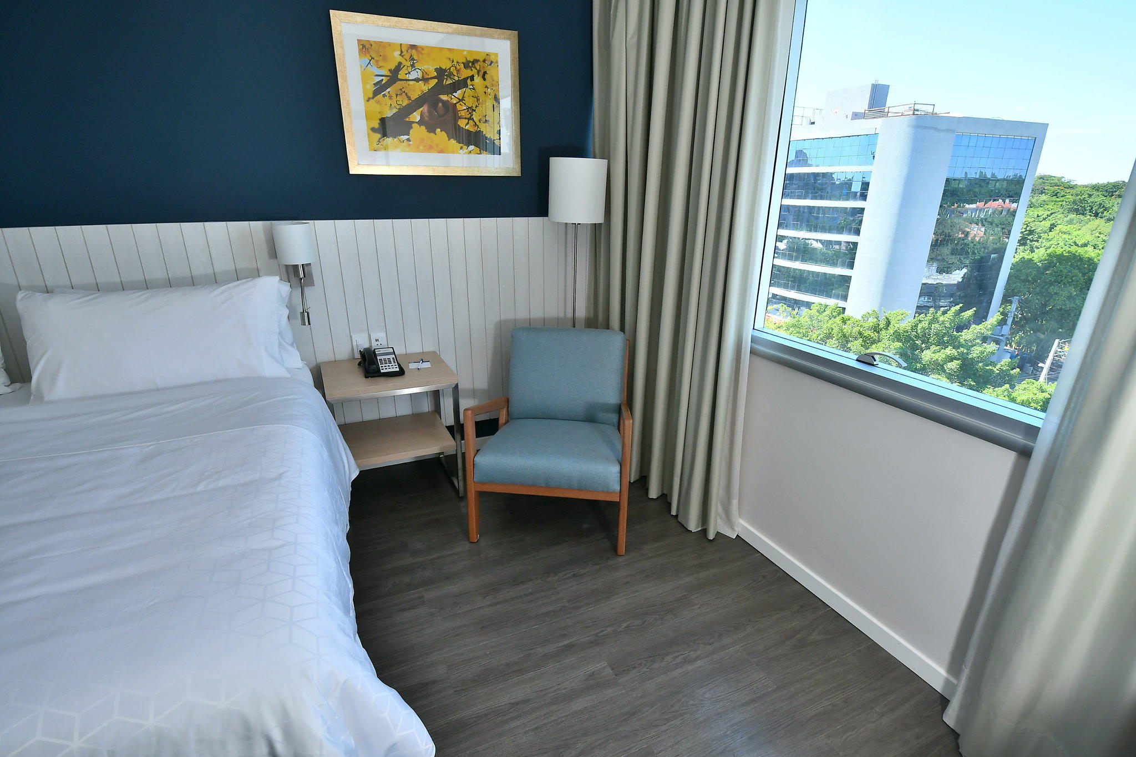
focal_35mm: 16
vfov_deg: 72.0
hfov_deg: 95.0
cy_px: 378
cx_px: 568
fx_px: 521
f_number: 8
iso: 320
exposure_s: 1/60
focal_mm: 11
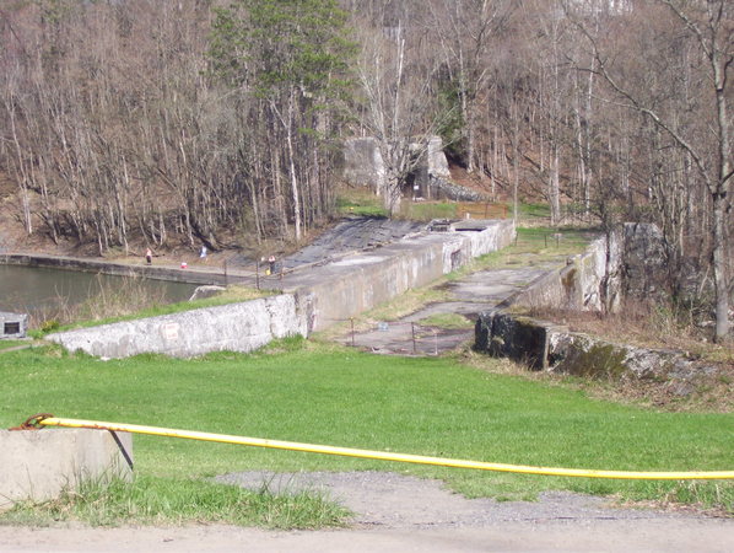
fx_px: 1847
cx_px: 367
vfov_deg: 17.0
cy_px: 276
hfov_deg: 22.5
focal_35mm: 87
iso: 80
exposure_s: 1/640
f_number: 4.3
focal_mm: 14.3
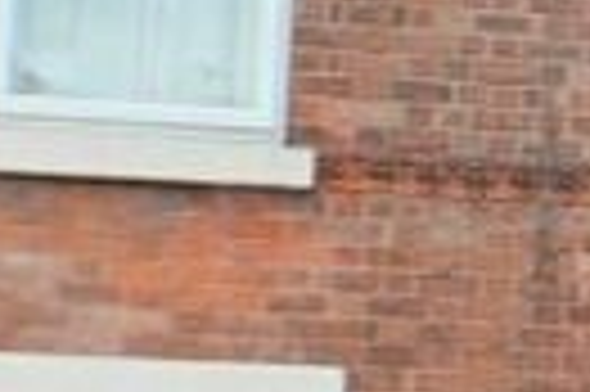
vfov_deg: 5.3
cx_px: 1306
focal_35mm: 257
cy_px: 234
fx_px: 4207
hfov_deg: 7.6
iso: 100
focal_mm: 32
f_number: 7.1
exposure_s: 1/200
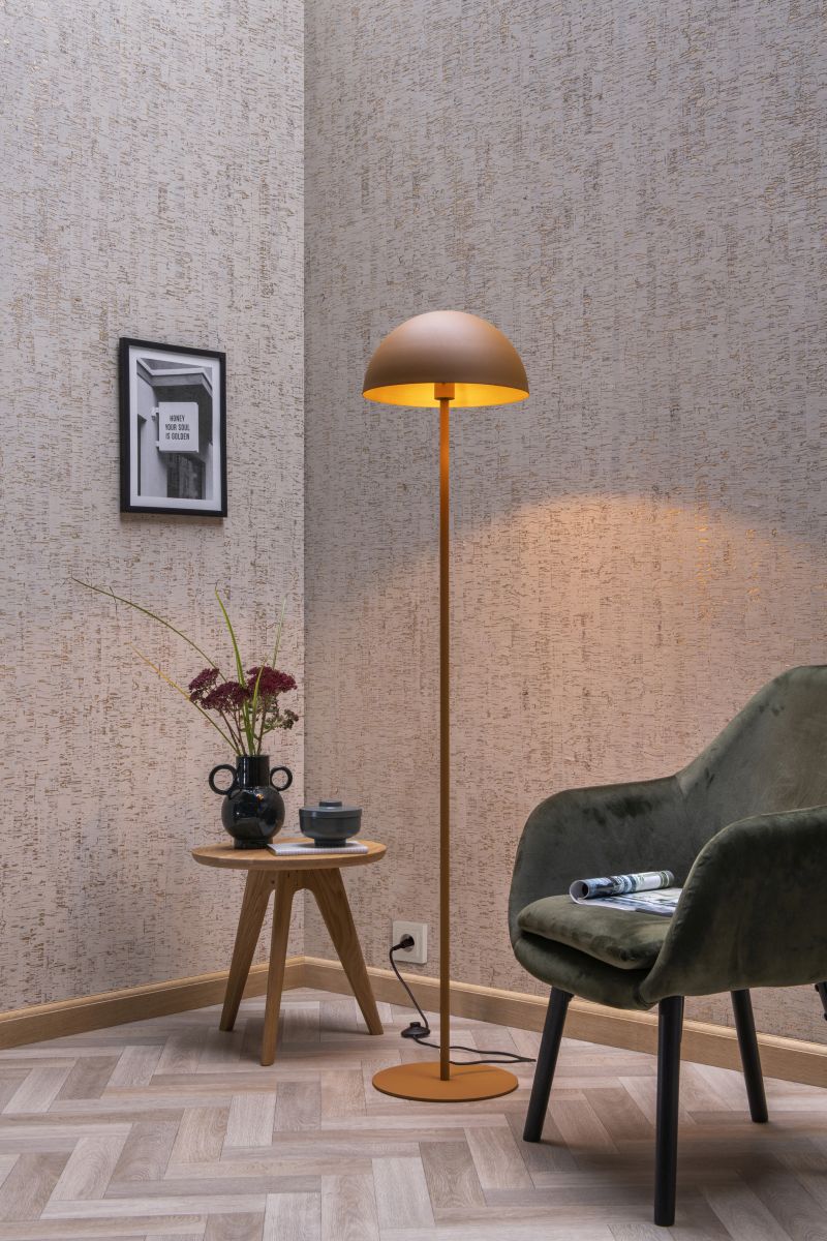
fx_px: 1654
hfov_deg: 28.1
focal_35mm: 48
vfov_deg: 41.1
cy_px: 620
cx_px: 414
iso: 100
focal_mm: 48
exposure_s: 1.3
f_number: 14
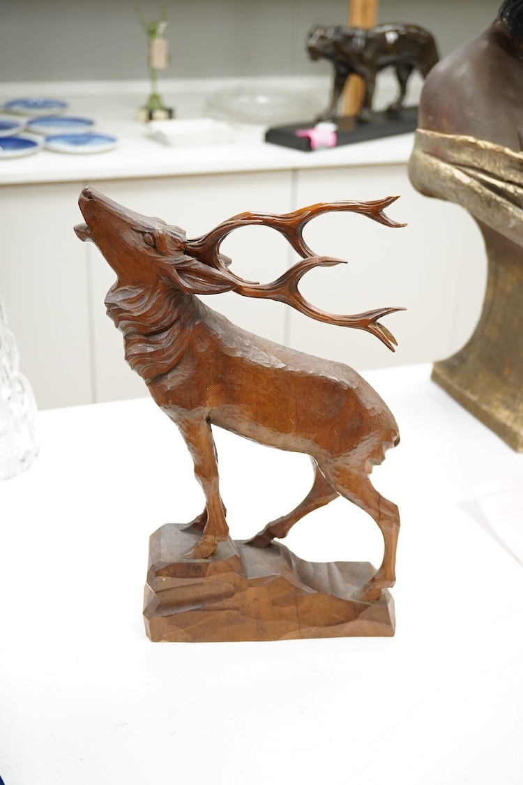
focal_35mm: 45
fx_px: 981
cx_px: 262
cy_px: 392
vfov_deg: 43.6
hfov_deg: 29.9
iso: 2500
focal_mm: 30
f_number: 6.3
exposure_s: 1/160
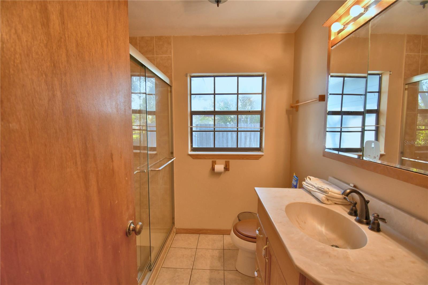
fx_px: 178
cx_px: 214
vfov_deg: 77.3
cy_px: 142
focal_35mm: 15
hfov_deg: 100.4
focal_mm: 10
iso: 400
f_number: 4.5
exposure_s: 1/60
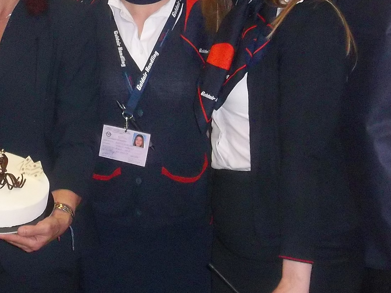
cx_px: 26
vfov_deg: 14.6
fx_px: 1129
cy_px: 30
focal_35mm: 100
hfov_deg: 19.2
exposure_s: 1/40
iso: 320
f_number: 4
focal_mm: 6.6
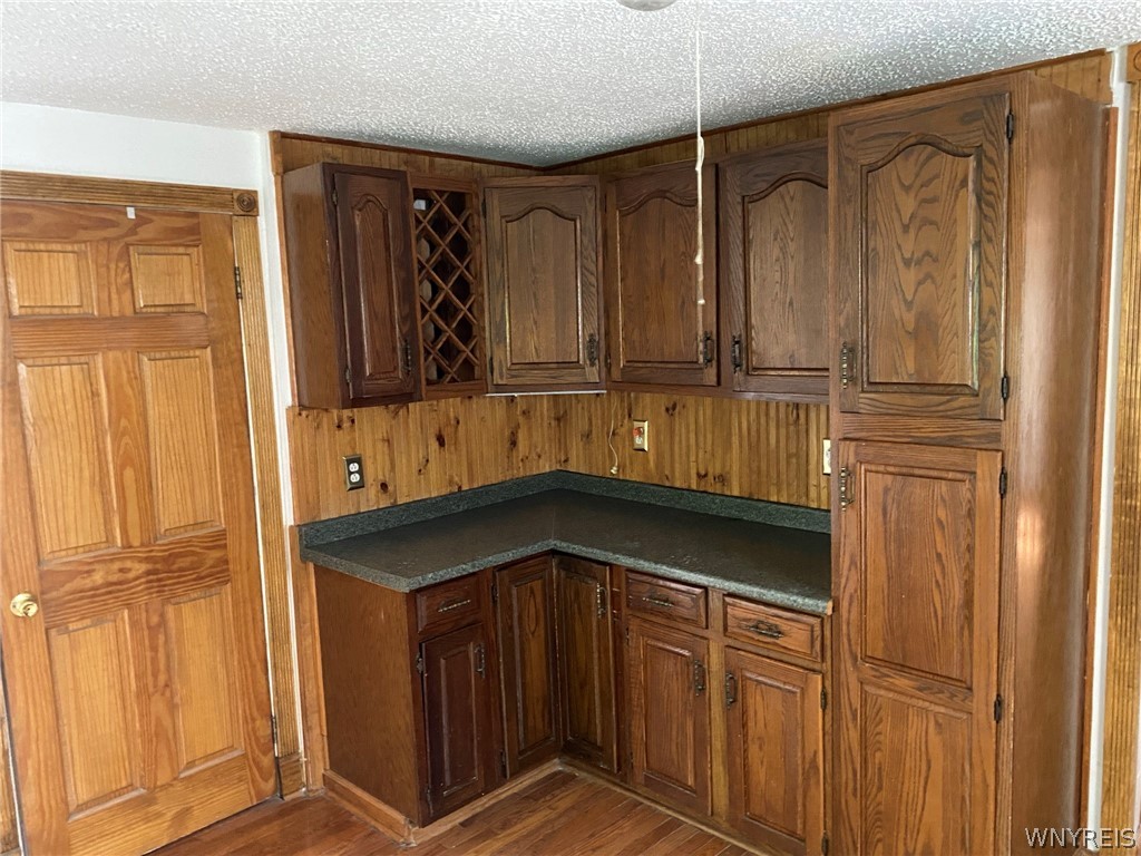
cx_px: 570
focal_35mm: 26
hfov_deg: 67.3
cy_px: 428
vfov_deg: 53.1
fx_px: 857
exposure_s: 1/30
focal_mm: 4.25
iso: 640
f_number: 1.8
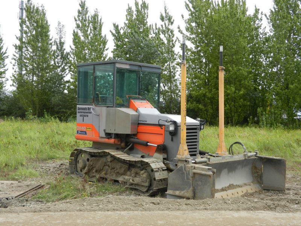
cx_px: 150
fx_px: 391
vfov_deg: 32.2
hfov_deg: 42.1
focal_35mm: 45
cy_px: 113
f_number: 4.2
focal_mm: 8.2
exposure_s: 1/250
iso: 160
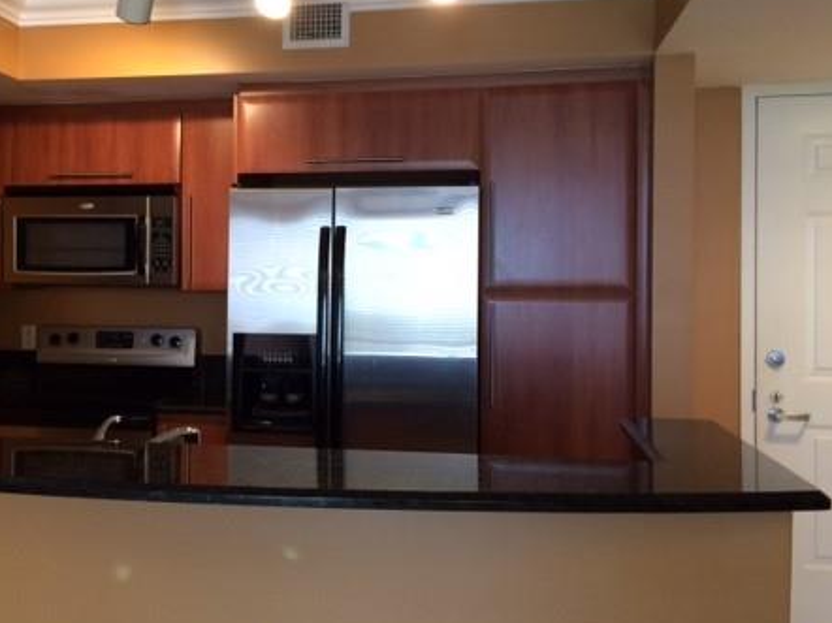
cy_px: 288
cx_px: 282
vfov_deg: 34.3
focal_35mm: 42
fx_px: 1009
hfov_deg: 44.2
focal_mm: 4.15
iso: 125
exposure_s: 1/30
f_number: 2.2
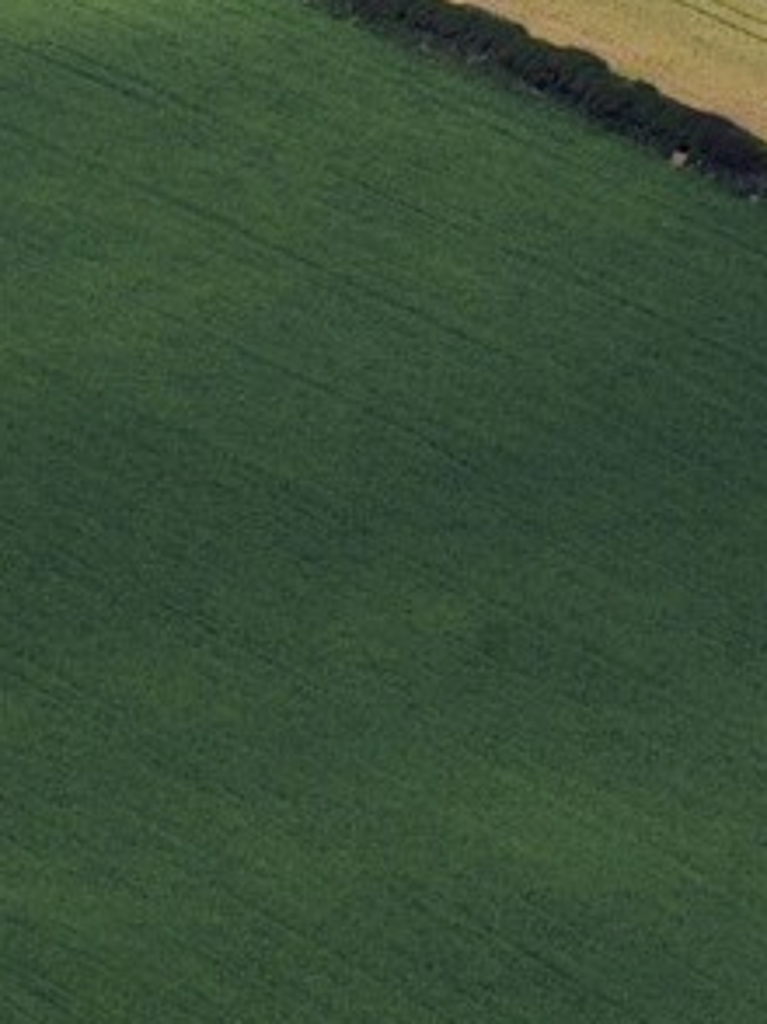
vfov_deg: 1.9
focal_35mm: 1047
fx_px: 30977
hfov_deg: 1.4
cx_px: 119
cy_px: -1637
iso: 400
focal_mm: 200
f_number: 9
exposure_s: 1/800
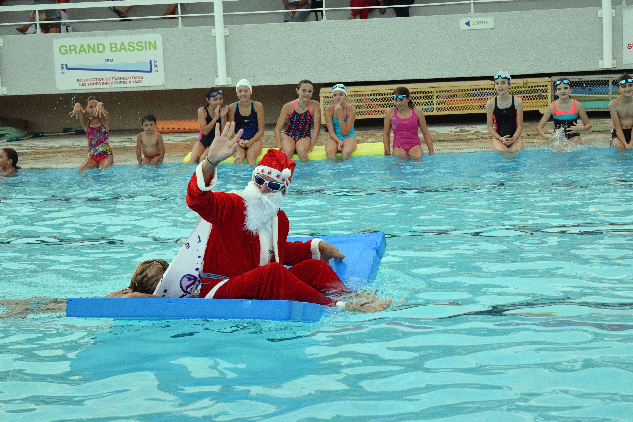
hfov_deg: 24.6
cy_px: 211
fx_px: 1451
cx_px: 316
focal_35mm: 82
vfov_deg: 16.6
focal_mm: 55
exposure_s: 1/320
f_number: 5.6
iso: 1600
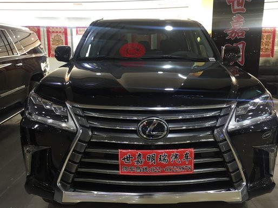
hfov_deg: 53.9
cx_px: 145
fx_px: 273
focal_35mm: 34
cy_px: 108
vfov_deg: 41.8
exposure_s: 1/33
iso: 125
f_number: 2.2
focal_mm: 4.15
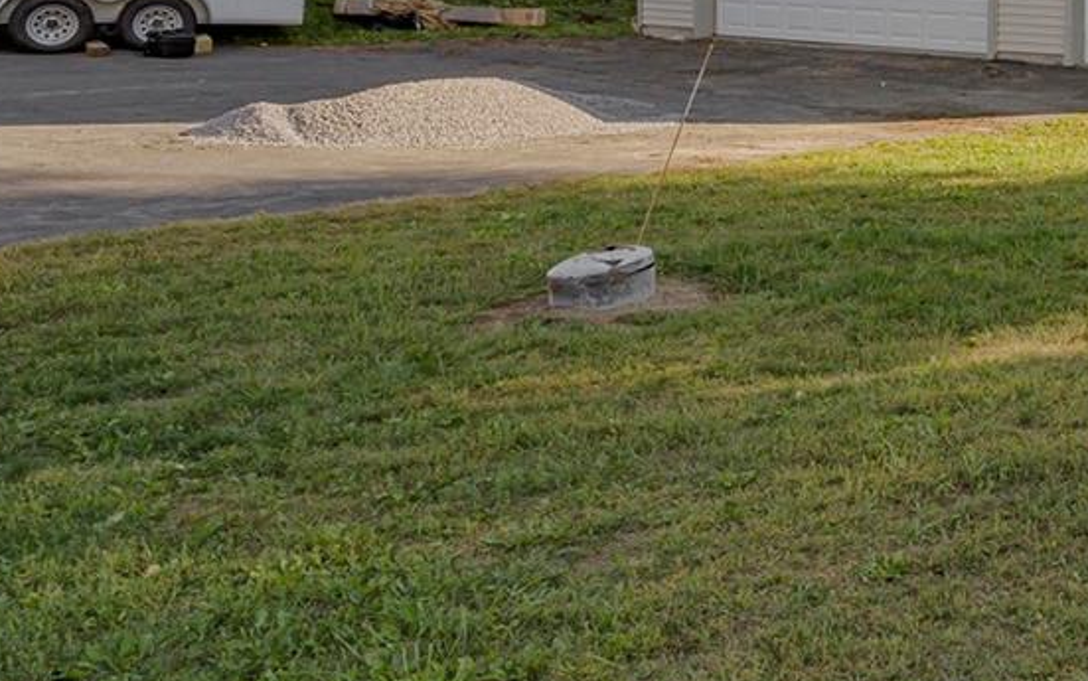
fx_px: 1572
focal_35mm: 53
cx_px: 1518
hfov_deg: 28.7
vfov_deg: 22.8
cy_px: -98
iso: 250
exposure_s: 1/200
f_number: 9
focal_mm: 14
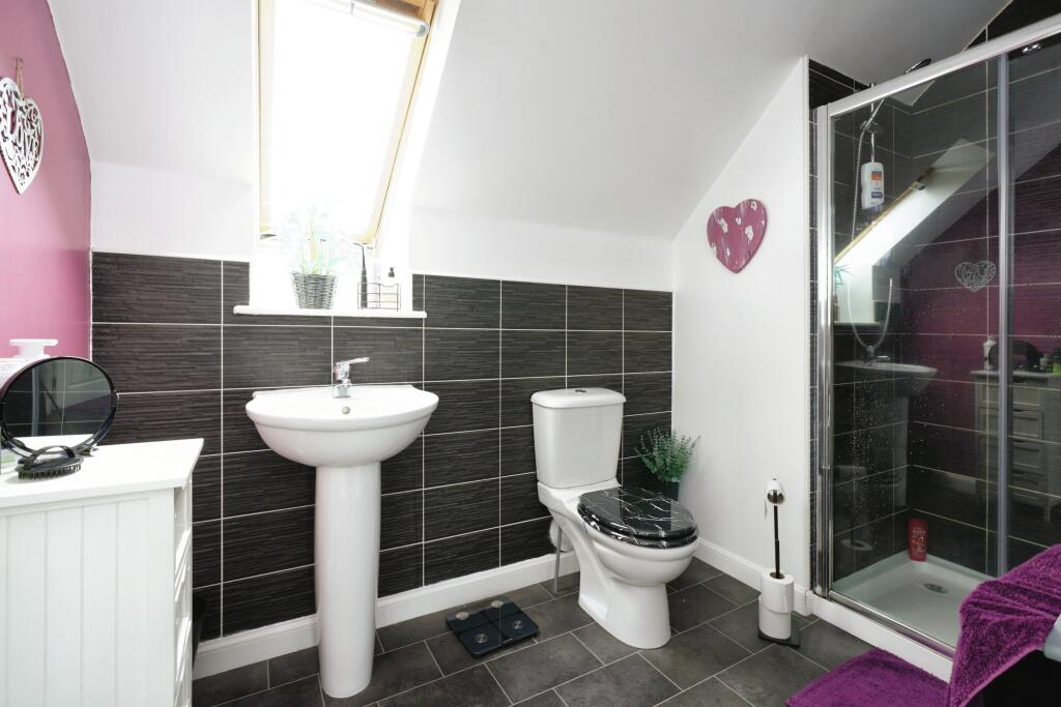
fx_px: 472
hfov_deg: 96.7
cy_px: 354
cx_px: 530
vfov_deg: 73.8
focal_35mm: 16
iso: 200
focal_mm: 16
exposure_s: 1/2.5
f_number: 9
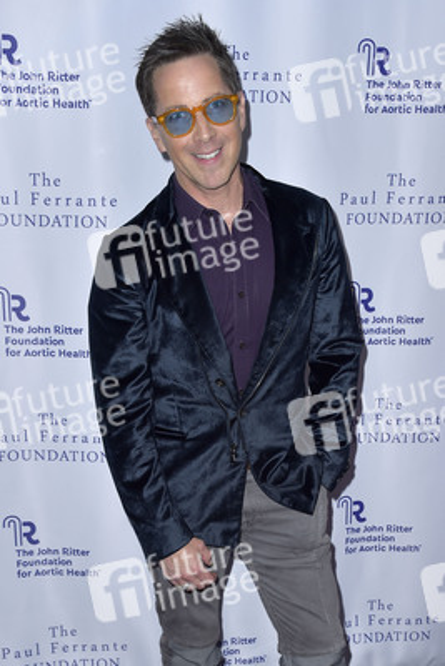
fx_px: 741
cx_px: 222
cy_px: 333
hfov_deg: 33.4
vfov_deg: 48.4
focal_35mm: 40
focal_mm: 40
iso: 400
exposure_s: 1/250
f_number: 6.3
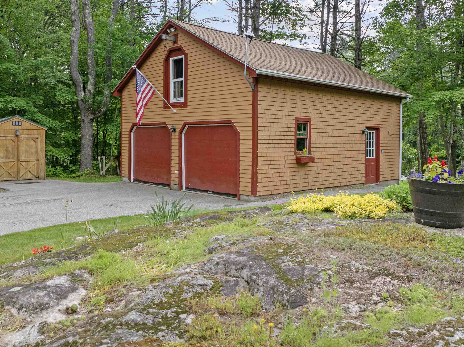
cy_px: 149
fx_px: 429
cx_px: 246
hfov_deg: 56.8
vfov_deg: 44.0
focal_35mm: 32
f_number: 2.8
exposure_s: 1/1600
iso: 410
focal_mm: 12.29
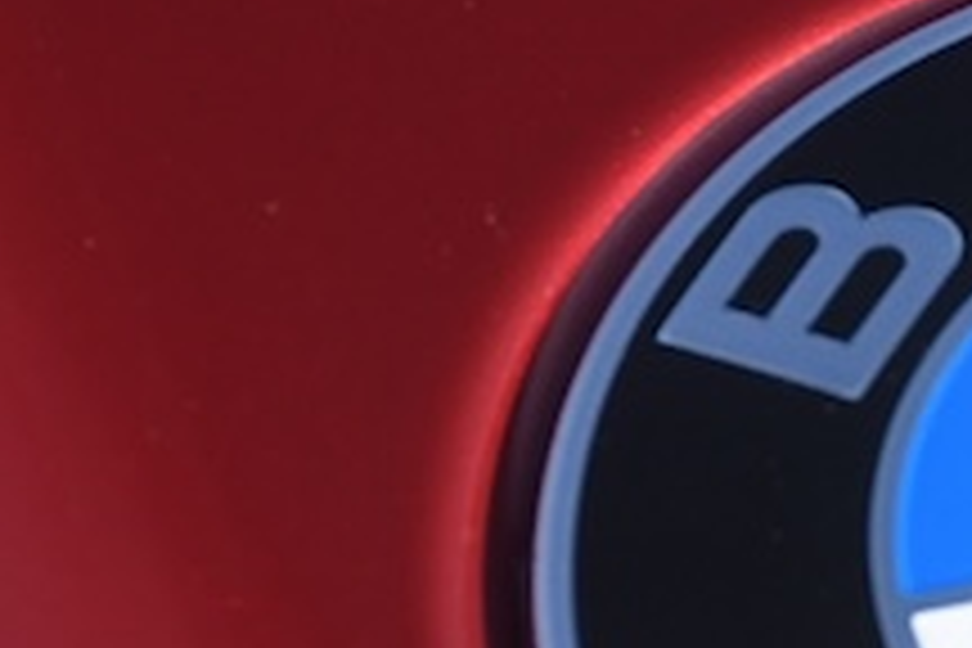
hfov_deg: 1.8
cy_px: 558
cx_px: 1107
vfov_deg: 1.2
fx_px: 31507
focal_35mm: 1167
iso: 640
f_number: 5.6
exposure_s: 1/1600
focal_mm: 140
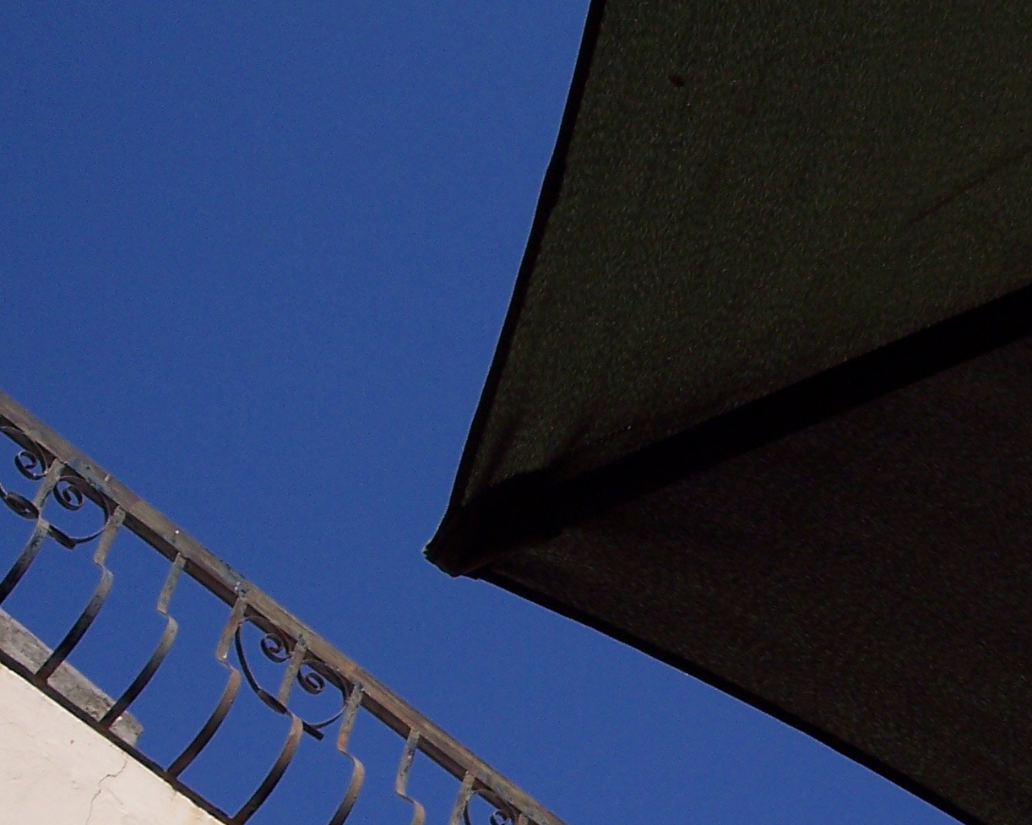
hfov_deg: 21.0
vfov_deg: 17.1
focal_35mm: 89
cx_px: 945
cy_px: 639
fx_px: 2718
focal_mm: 8
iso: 100
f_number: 5.6
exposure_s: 1/750
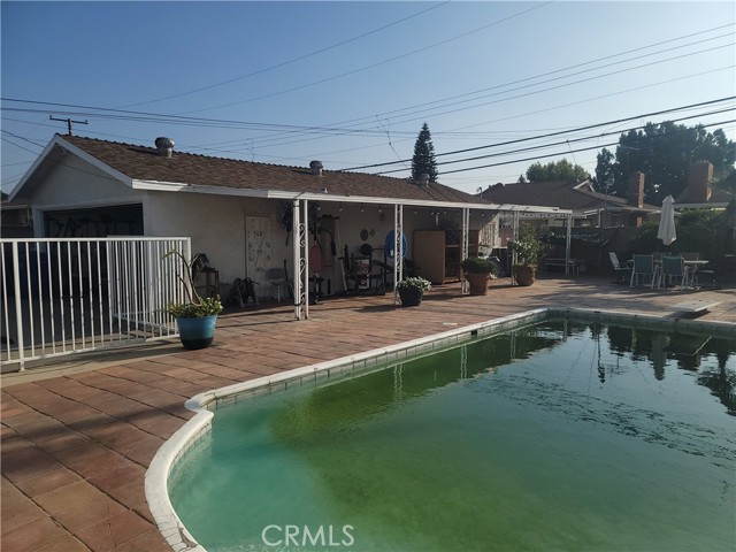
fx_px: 532
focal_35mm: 25
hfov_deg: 69.4
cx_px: 368
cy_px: 276
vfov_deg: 54.9
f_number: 1.8
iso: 20
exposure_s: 1/1208
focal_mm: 7
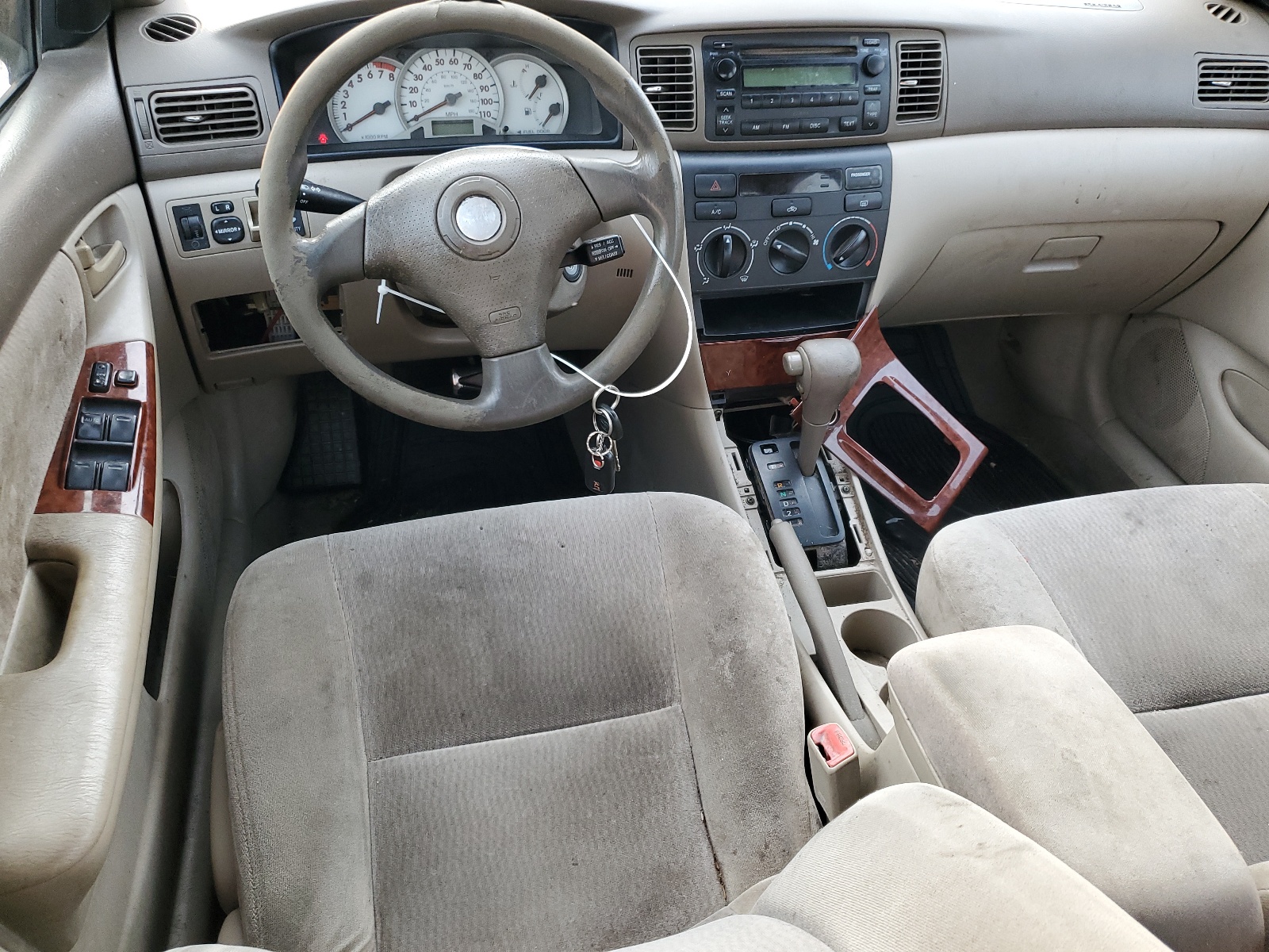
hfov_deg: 67.3
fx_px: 953
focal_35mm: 26
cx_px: 634
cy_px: 476
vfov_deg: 53.1
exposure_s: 1/120
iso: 97
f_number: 1.5
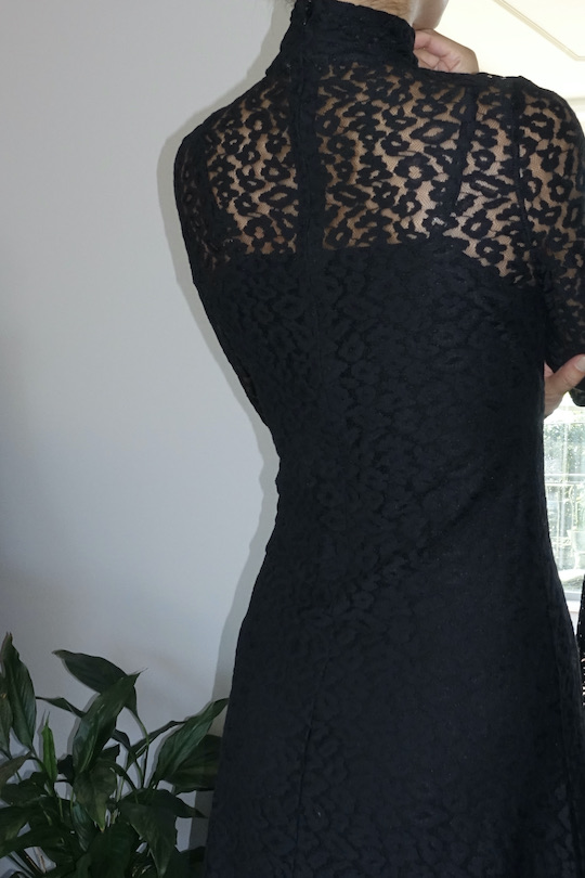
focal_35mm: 29
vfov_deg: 63.7
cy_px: 439
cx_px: 292
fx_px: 707
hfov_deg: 45.0
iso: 500
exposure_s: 1/50
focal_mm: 10.6
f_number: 5.6
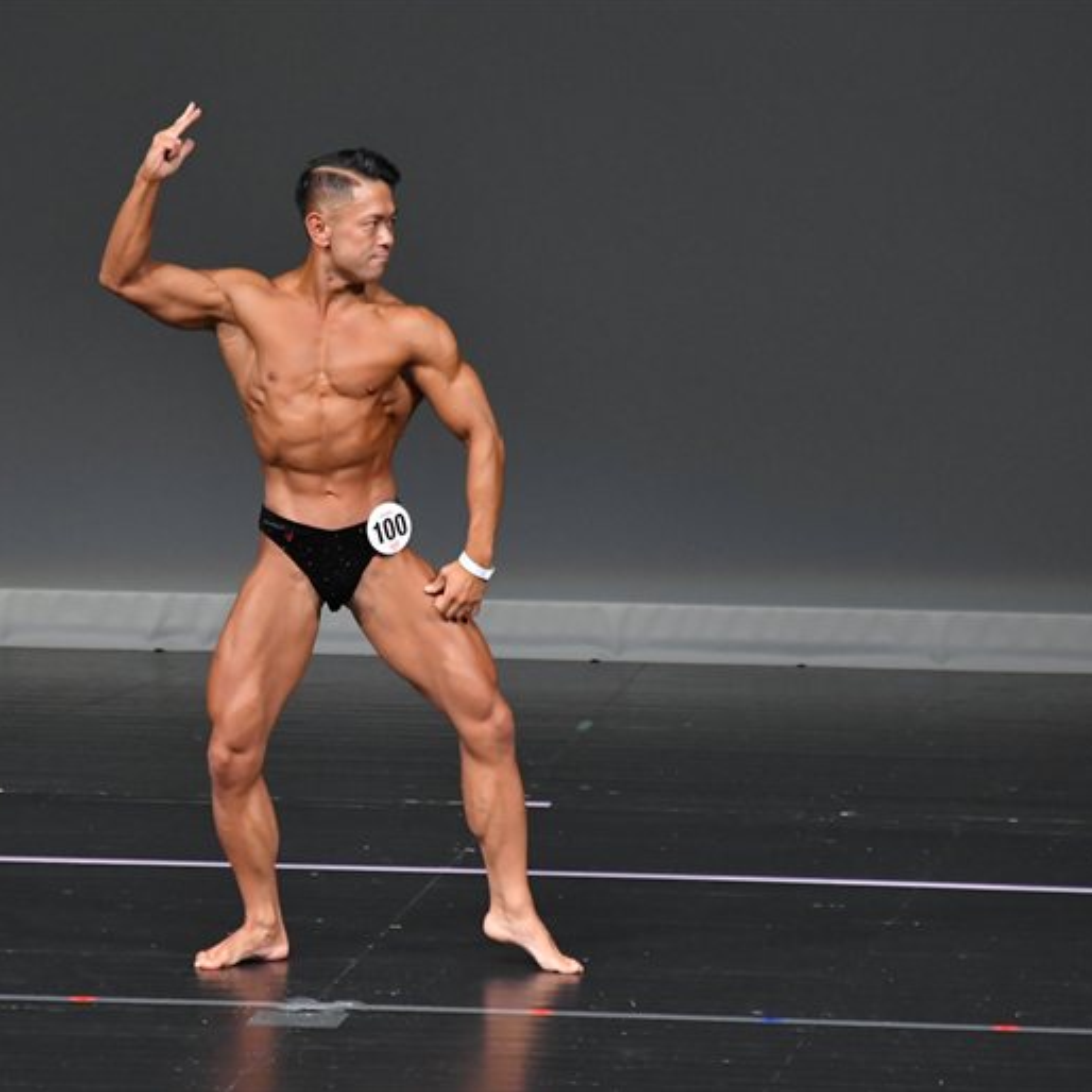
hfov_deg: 4.0
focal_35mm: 442
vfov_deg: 4.0
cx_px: 328
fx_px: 15775
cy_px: 546
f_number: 5.6
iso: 4000
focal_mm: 230
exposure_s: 1/400
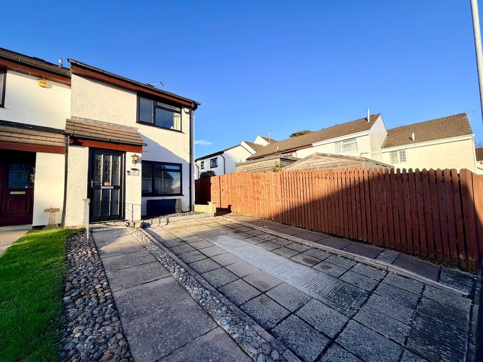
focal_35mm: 14
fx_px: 195
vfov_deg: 85.7
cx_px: 242
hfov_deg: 102.1
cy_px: 181
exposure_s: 1/770
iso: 40
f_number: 2.2
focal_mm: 2.22
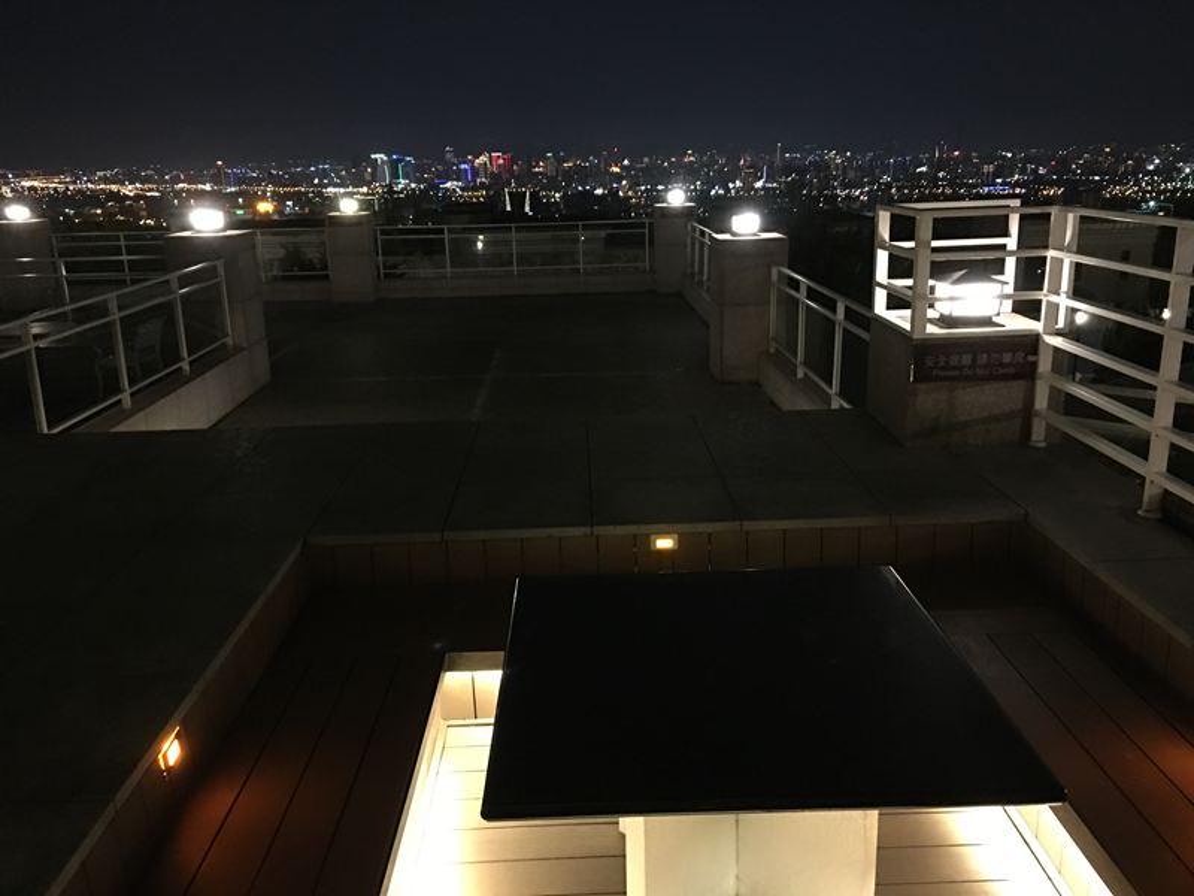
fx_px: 1000
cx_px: 597
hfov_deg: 61.7
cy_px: 448
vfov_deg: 48.2
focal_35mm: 29
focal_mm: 4.15
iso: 200
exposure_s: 1/4
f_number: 2.2
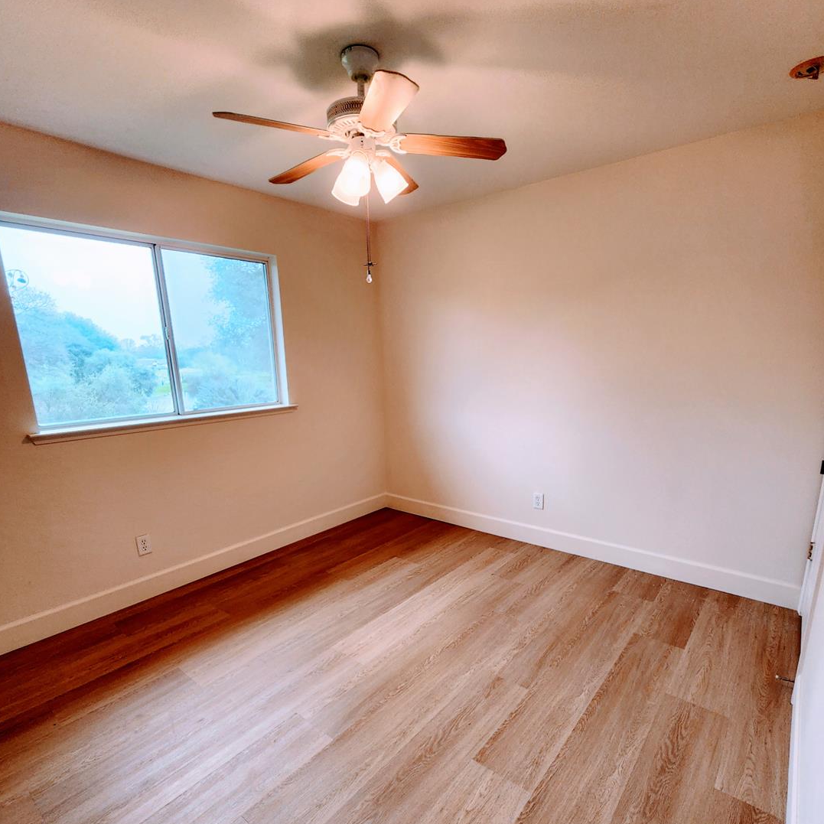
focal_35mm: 16
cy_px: 473
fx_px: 431
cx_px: 423
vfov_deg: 86.8
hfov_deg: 87.4
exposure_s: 1/60
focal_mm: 2.2
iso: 125
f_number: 2.2
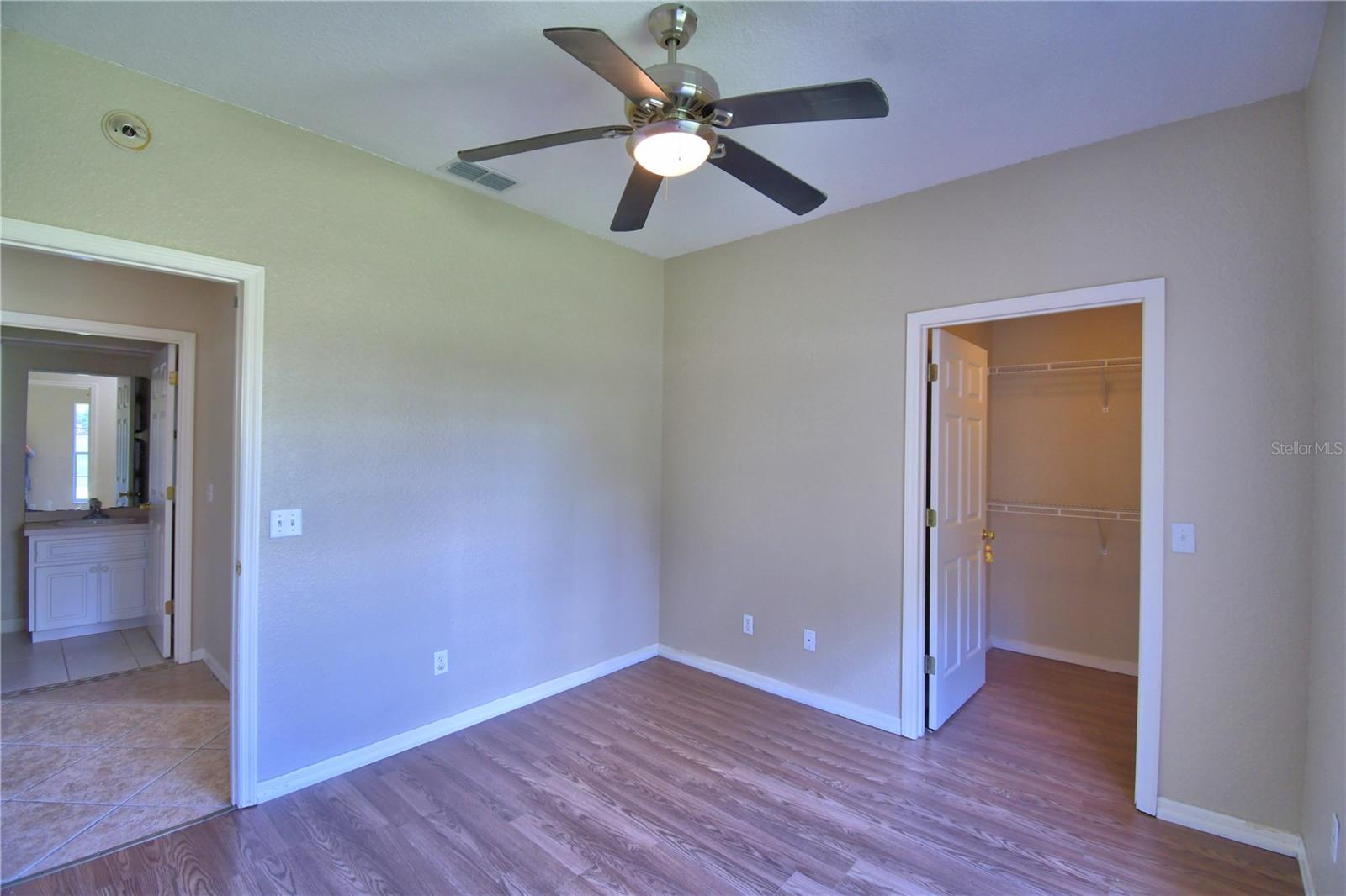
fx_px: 561
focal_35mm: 15
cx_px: 673
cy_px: 448
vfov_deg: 77.3
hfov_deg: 100.4
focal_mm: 10
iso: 400
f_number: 4.5
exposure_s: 1/50
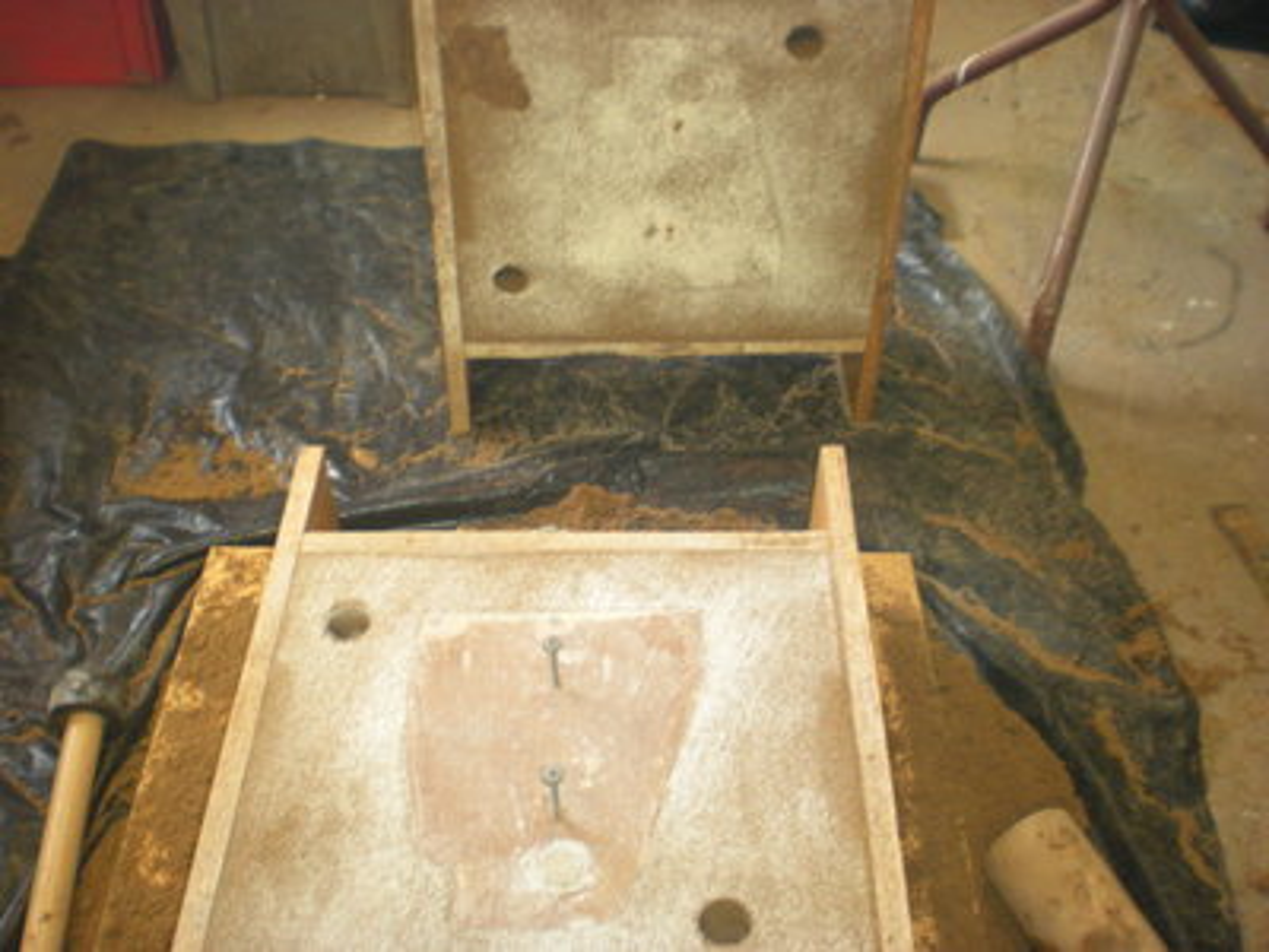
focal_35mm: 38
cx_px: 634
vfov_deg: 37.7
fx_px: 1393
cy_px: 476
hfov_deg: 49.0
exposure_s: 1/8
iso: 208
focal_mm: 6.3
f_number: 3.1
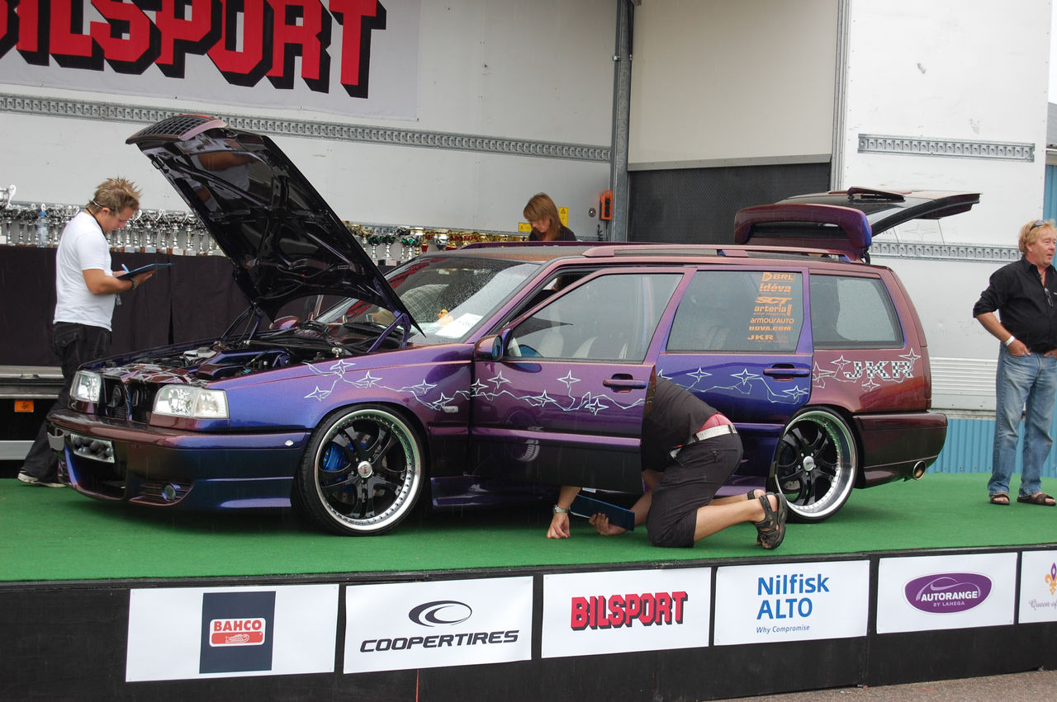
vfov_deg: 16.5
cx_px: 528
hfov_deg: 24.6
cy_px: 351
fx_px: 2420
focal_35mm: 82
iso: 320
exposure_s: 1/125
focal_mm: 55
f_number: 5.6
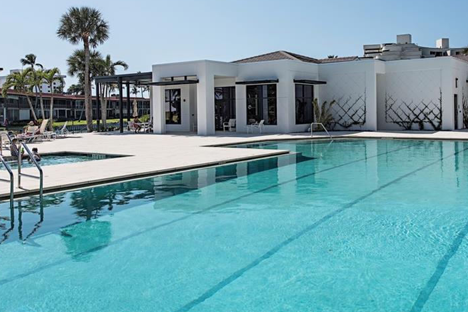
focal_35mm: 35
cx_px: 279
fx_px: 455
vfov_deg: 37.6
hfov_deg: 54.1
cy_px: 112
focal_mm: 24
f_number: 9
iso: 100
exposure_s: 1/640
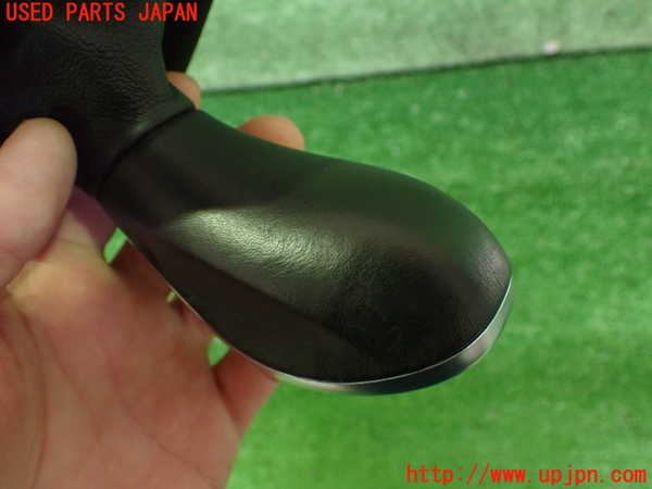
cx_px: 326
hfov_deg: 60.0
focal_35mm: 30
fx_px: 565
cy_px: 244
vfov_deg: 46.8
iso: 800
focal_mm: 5.4
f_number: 2.3
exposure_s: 1/40
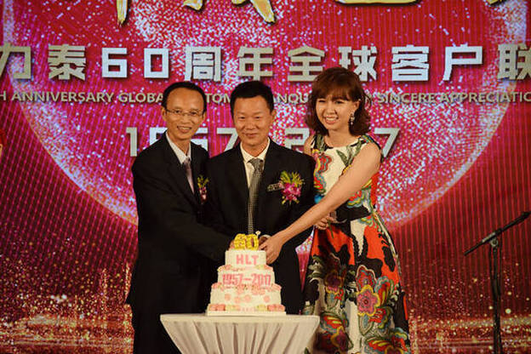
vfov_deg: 9.6
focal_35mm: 142
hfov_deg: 14.4
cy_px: 177
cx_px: 266
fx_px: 2102
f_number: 5.3
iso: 800
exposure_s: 1/250
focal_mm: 95
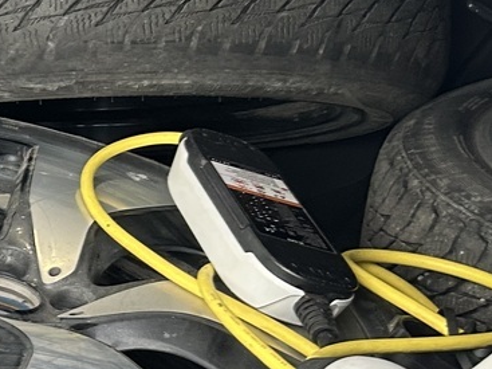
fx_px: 1449
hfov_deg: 17.6
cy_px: 333
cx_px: -210
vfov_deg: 14.4
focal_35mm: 102
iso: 160
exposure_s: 1/56
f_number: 1.5
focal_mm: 5.7
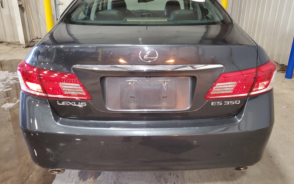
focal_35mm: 28
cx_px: 149
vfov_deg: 44.4
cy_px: 81
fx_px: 224
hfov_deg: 66.5
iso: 126
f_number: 1.5
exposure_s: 1/24
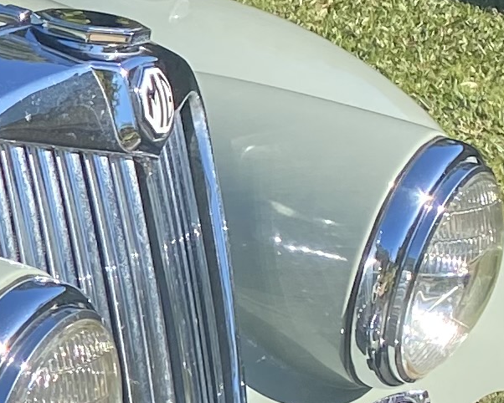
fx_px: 2537
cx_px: -883
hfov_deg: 9.5
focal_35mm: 170
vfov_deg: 9.1
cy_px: 253
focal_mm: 4.25
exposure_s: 1/1232
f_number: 1.8
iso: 32
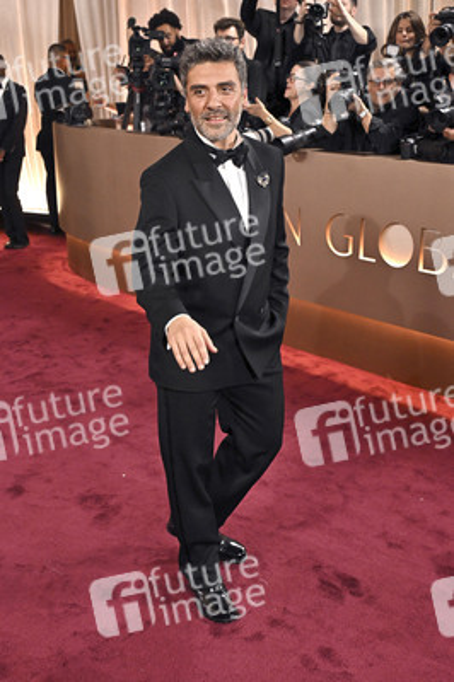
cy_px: 341
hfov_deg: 33.3
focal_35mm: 40
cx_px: 227
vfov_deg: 48.5
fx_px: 758
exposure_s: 1/320
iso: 2500
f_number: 5.6
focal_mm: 40
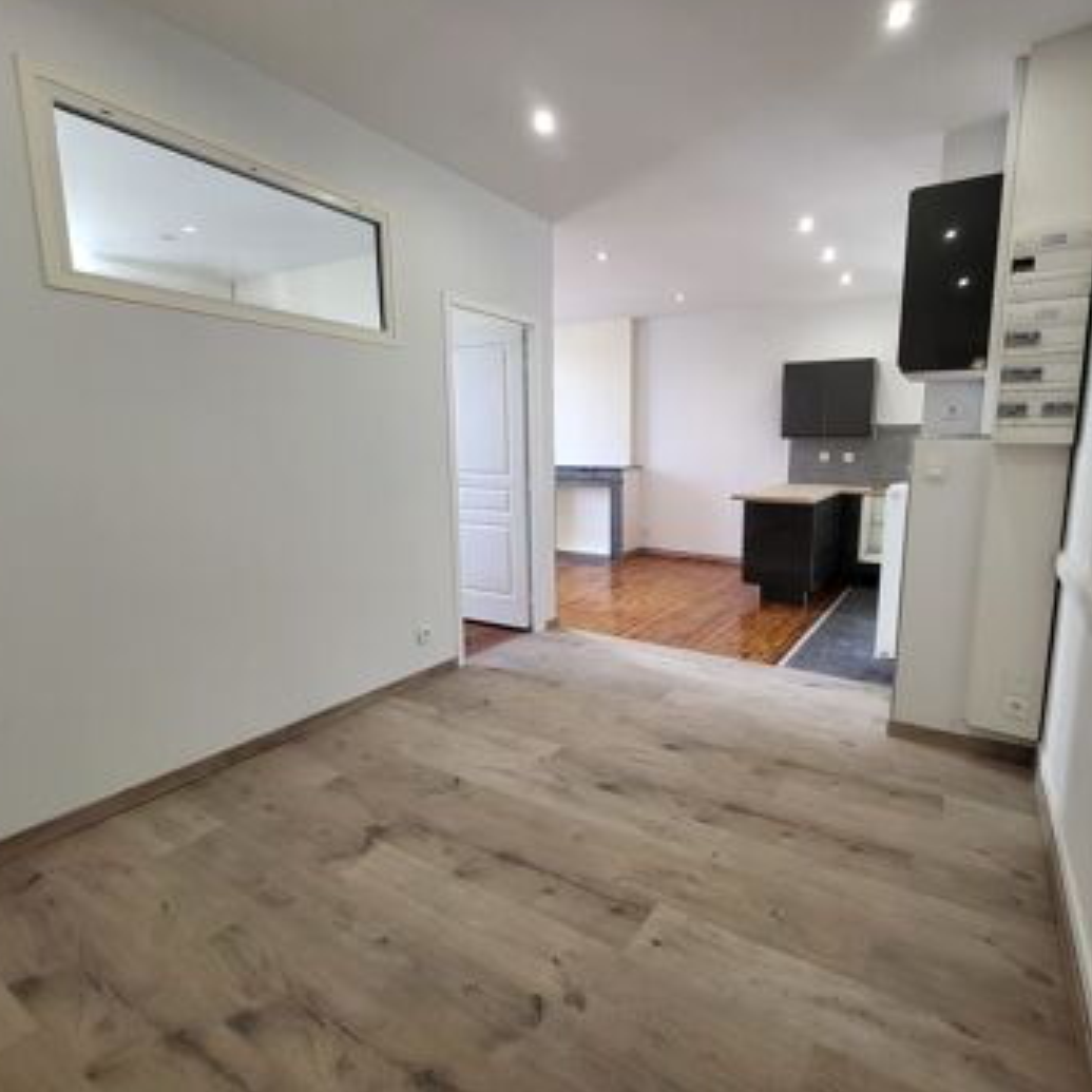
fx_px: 571
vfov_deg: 87.4
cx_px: 662
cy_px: 529
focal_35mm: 16
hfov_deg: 86.2
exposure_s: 1/50
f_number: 2.2
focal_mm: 1.74
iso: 100
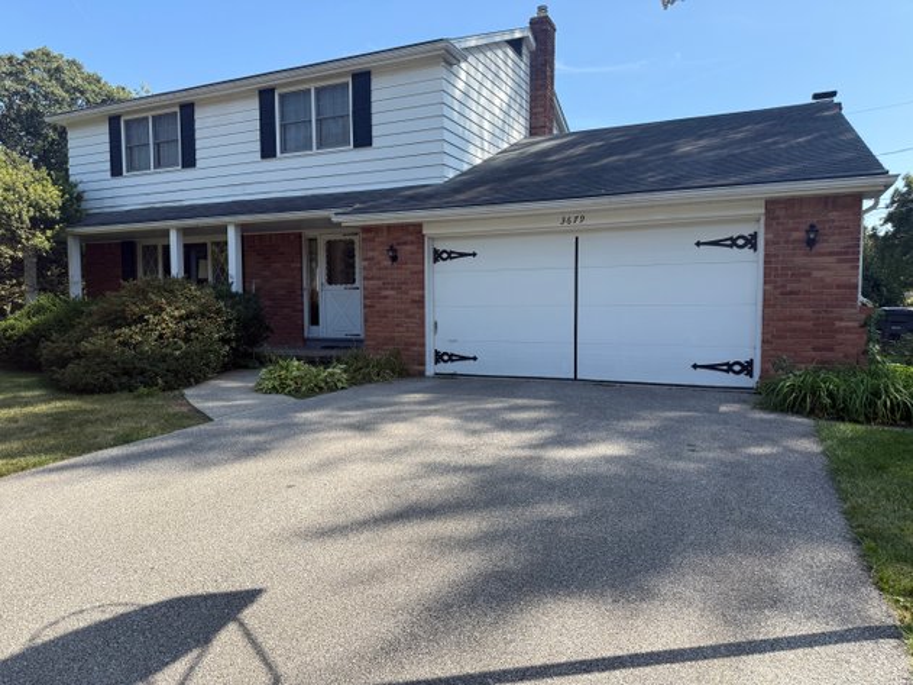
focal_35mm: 24
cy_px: 342
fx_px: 633
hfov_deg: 71.6
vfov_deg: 56.8
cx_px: 456
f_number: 1.78
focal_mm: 6.76
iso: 80
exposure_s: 1/2370
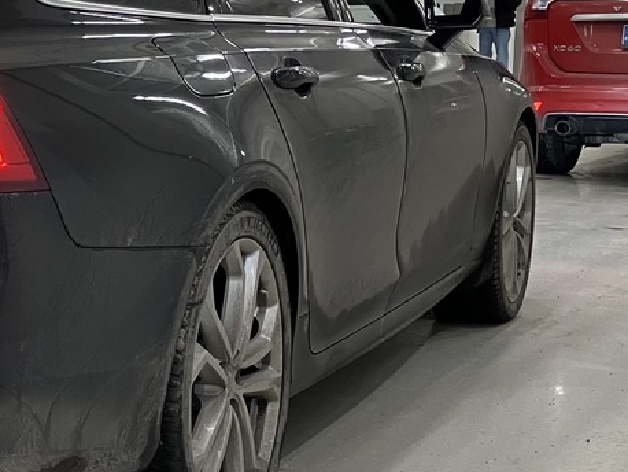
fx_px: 1597
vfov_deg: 16.8
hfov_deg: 20.3
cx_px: -197
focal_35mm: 88
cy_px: 207
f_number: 1.8
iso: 64
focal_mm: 3.99
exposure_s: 1/50
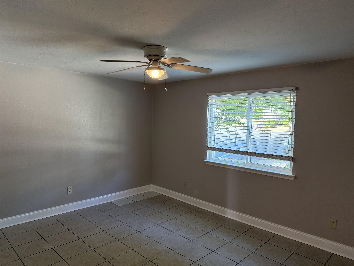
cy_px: 133
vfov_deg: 56.8
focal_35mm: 24
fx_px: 245
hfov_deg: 71.6
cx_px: 177
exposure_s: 1/120
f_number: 1.78
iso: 250
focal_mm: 6.76
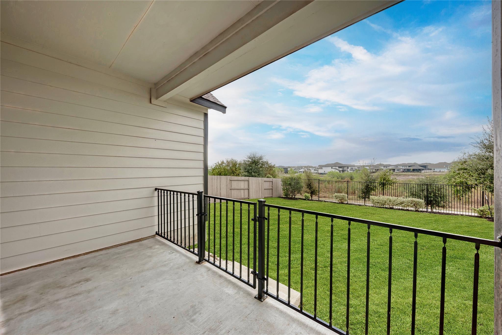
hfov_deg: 108.3
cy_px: 168
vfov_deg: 85.4
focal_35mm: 13
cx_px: 251
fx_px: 181
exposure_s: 1/320
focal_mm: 13
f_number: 8
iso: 200
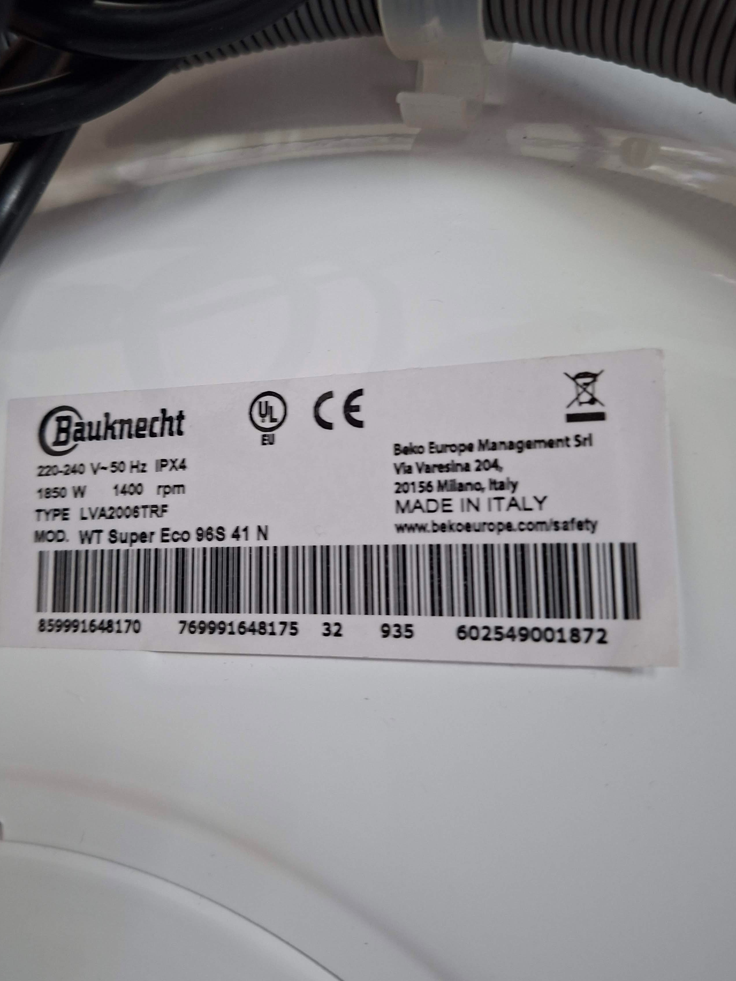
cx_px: 320
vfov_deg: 65.2
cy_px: 451
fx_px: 765
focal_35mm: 27
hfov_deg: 51.2
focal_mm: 5.54
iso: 250
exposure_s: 1/33
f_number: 1.8
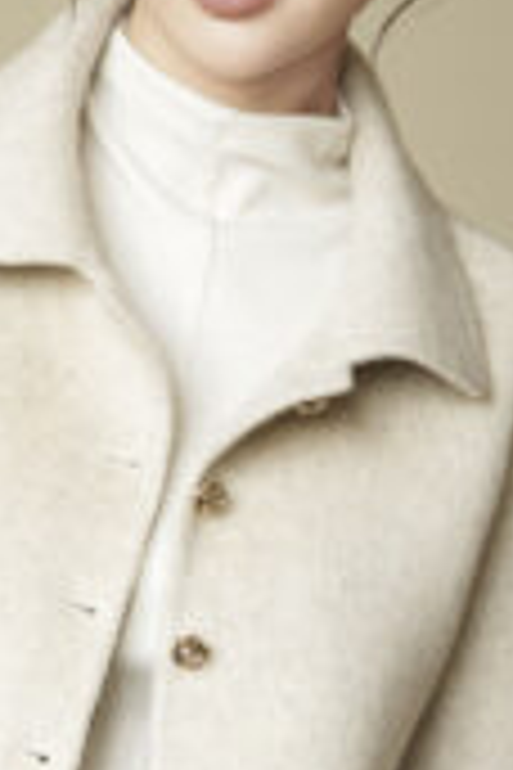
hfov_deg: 6.6
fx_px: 4360
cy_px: 563
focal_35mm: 204
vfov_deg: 10.1
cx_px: -263
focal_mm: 50
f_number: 2.8
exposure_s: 1/320
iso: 400
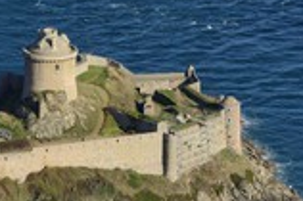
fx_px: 4473
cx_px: -20
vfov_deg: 2.6
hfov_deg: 3.9
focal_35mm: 532
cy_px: 239
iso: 400
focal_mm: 200
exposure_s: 1/1600
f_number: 7.1
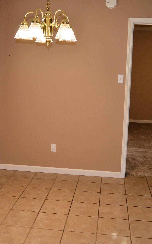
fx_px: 278
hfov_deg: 30.5
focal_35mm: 42
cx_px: 68
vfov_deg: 47.2
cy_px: 122
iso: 400
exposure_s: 1/125
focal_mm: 18
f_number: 4
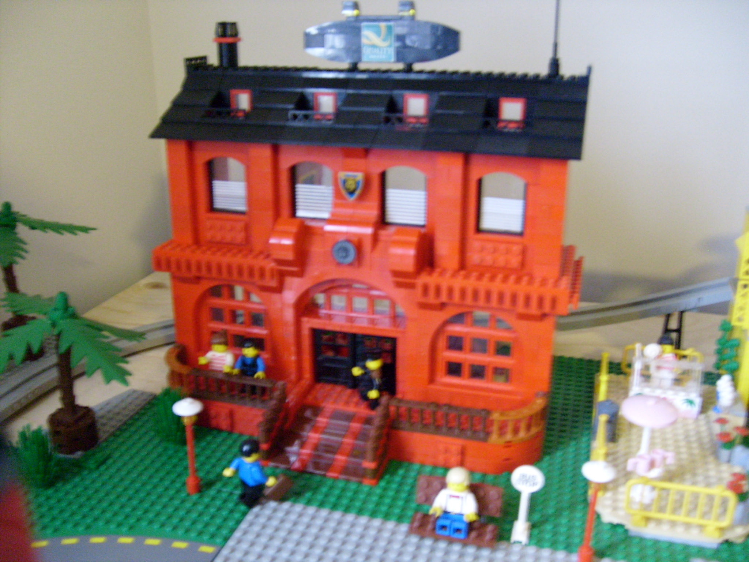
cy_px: 281
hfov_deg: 52.6
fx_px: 757
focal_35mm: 35
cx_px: 374
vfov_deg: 40.7
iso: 200
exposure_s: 1/3
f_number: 2.8
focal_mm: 5.8
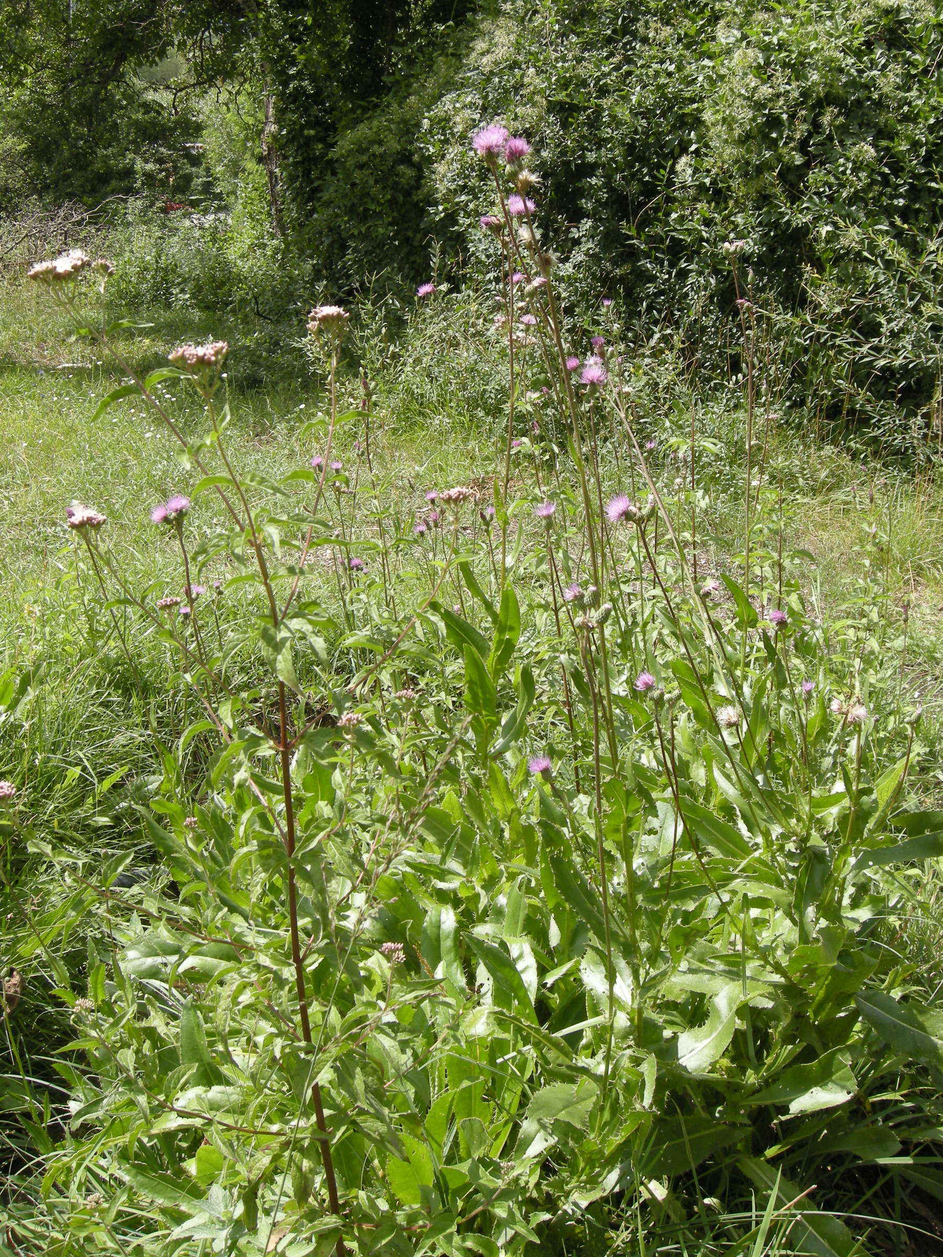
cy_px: 628
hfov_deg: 40.7
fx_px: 1271
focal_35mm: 35
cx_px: 472
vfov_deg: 52.6
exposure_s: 1/180
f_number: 4.8
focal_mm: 7.5
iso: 64
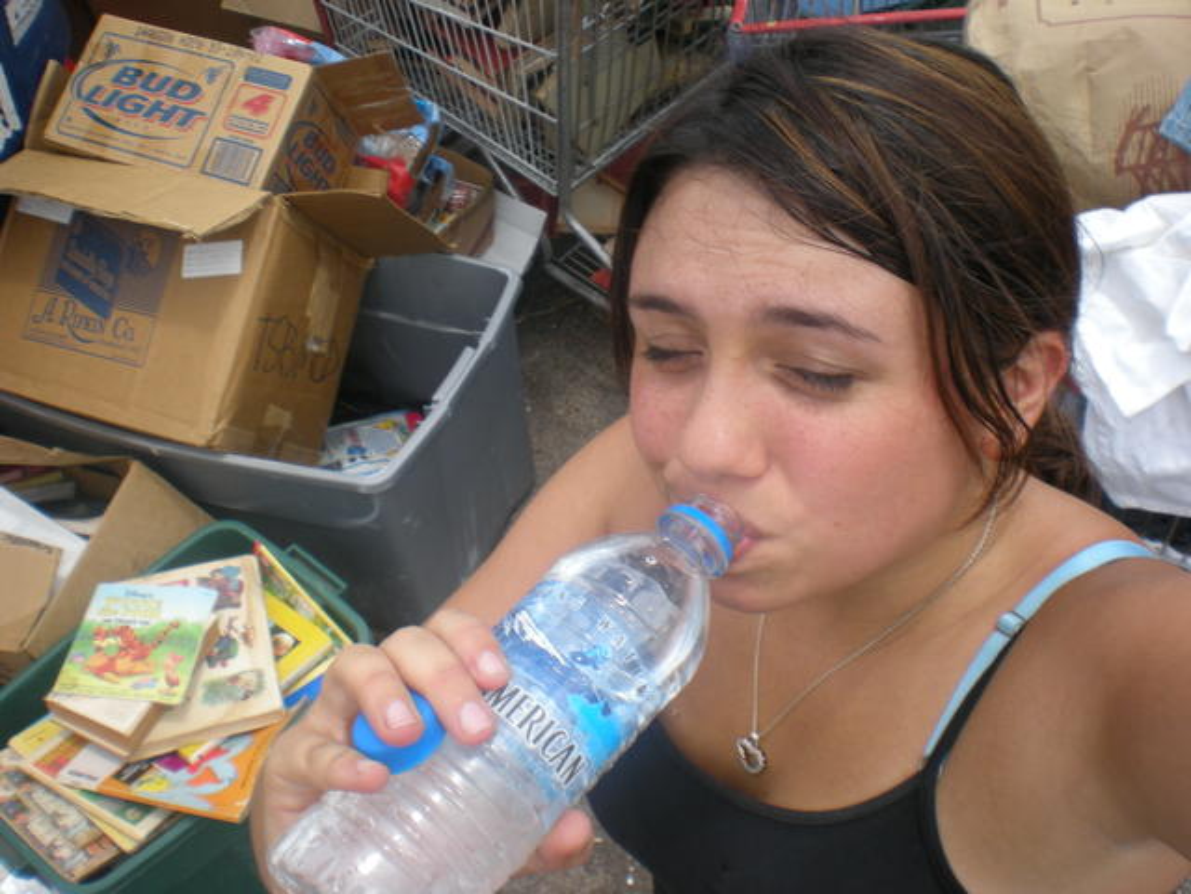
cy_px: 447
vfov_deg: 37.7
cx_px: 596
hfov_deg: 49.0
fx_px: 1307
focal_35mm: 38
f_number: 4.6
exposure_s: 1/282
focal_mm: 6.3
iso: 64
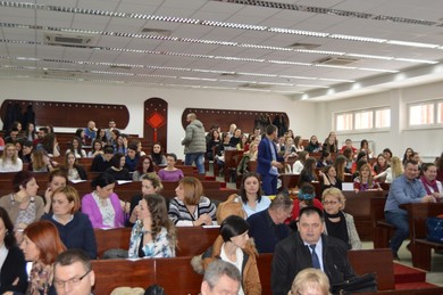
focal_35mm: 45
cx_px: 222
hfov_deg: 43.7
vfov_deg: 29.8
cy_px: 148
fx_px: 553
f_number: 4.2
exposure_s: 1/60
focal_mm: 30
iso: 500
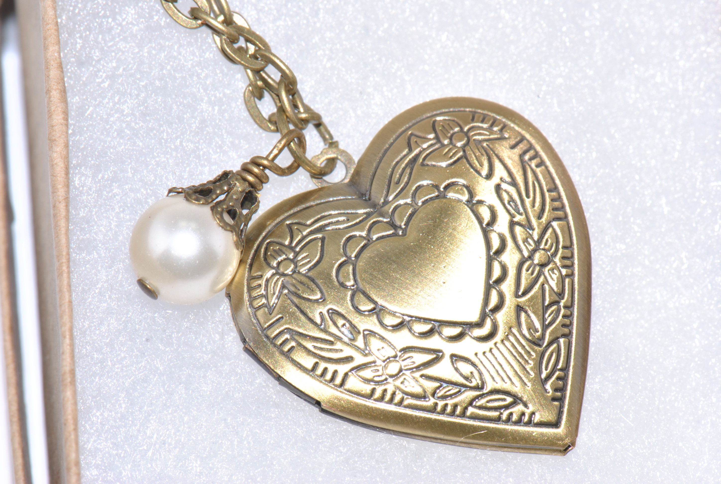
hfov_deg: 13.0
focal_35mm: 158
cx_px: 360
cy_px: 242
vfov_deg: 8.8
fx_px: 3161
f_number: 18
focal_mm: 105
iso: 100
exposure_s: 1/60
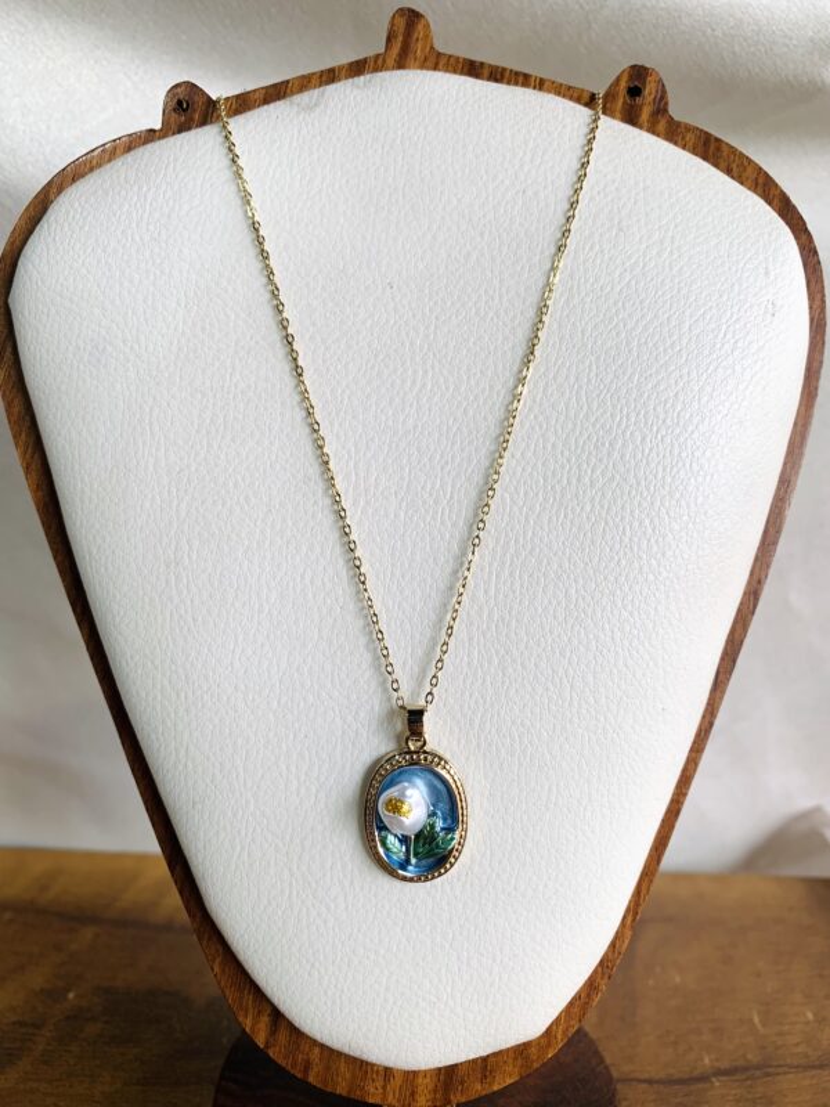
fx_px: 831
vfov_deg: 67.3
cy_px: 554
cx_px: 415
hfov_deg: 53.1
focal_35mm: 26
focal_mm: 4.25
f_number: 1.8
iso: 25
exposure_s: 1/100
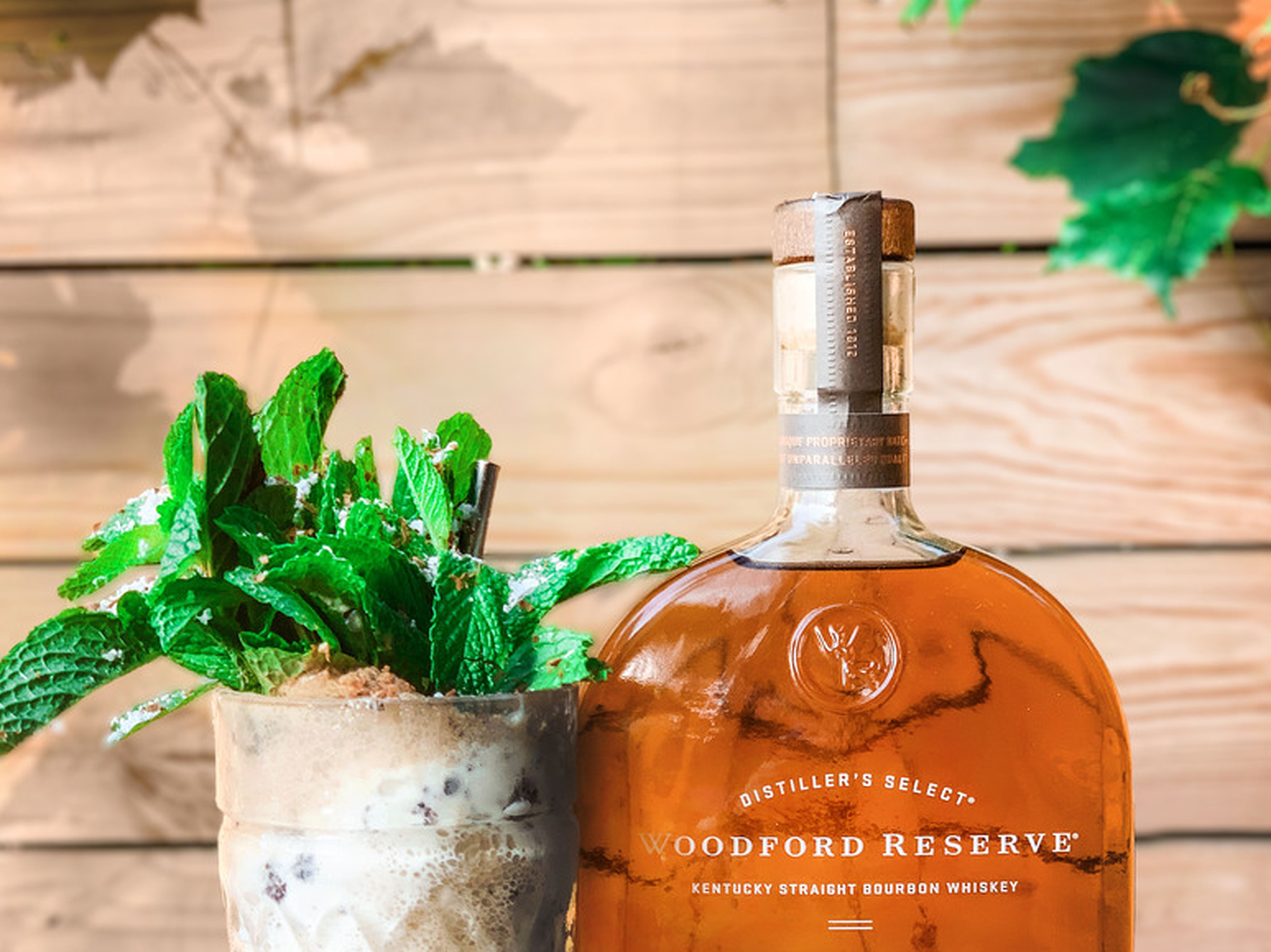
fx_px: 2569
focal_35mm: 70
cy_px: 756
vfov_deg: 20.8
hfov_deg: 27.8
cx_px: 636
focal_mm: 6
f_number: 2.4
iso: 50
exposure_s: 1/122
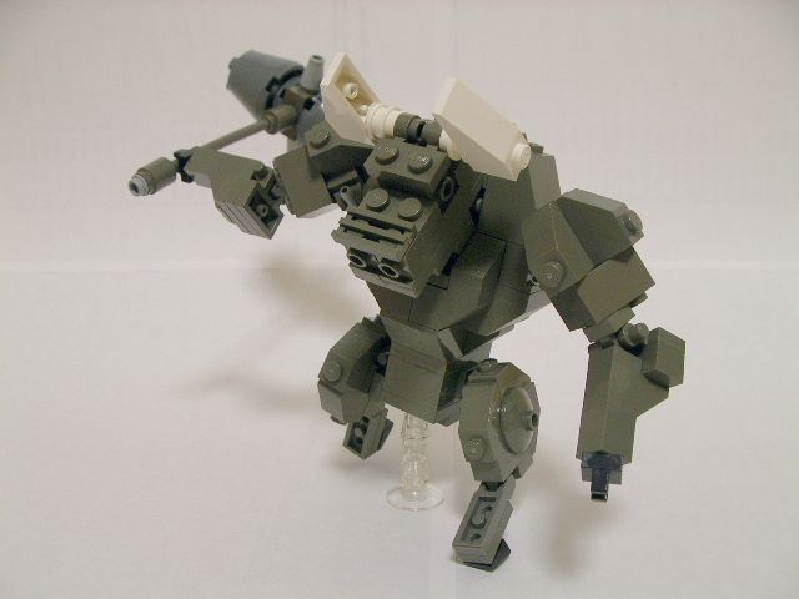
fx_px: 877
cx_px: 400
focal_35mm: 38
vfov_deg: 37.7
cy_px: 300
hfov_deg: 49.0
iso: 100
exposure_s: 1/13.8
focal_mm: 5.8
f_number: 3.5
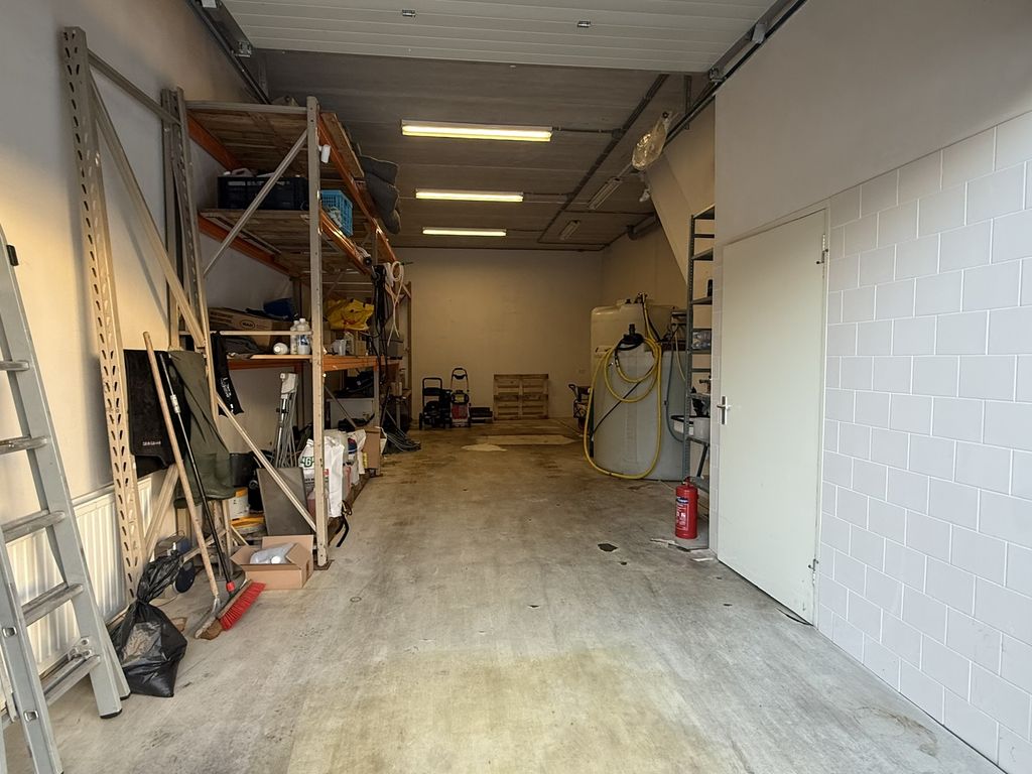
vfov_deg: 85.7
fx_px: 417
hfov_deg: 102.1
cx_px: 516
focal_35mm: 14
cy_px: 387
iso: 200
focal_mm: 2.22
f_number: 2.2
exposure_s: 1/99
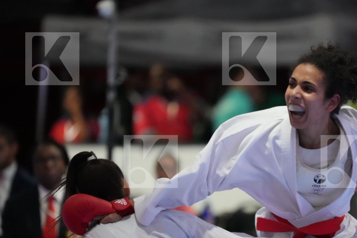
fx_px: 2905
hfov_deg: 7.0
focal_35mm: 293
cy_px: 162
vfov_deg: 4.7
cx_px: 249
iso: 12800
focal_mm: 200
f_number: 2.8
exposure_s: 1/800
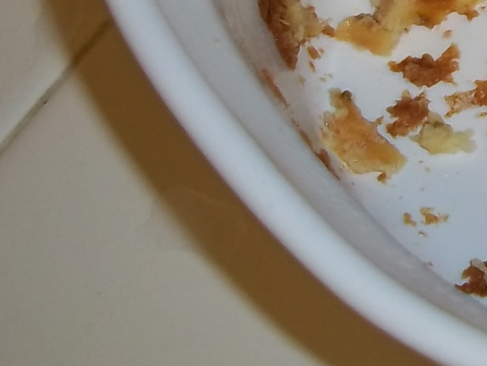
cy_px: -274
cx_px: 908
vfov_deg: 9.7
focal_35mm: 146
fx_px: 2055
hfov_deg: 12.3
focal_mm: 6.5
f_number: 3.1
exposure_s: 1/30
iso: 80
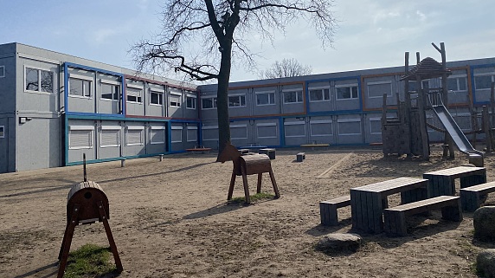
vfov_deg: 39.8
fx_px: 380
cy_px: 100
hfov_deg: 66.1
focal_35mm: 29
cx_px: 249
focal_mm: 4.25
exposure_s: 1/7194
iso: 32
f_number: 1.8
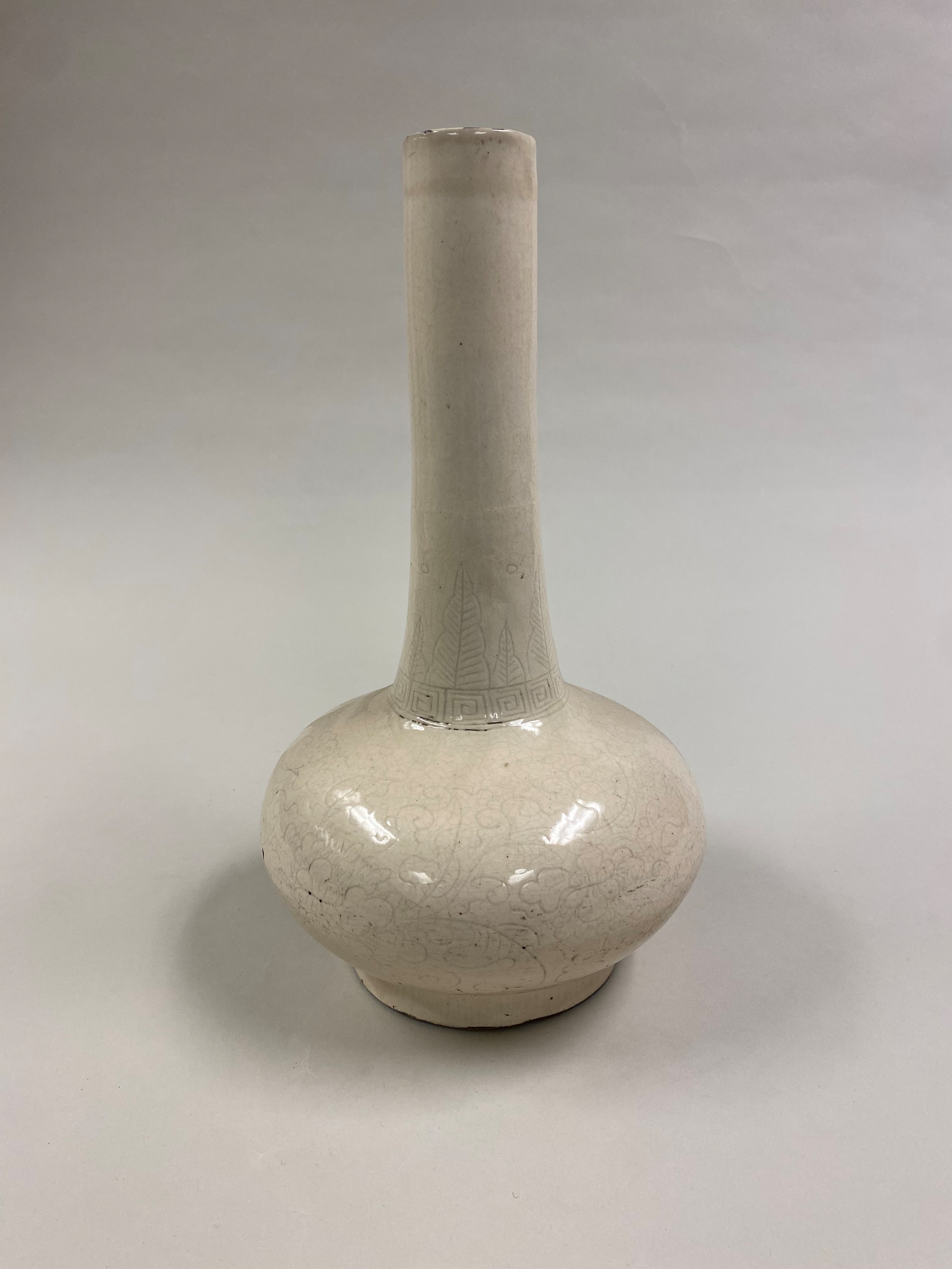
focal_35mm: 26
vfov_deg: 67.3
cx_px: 476
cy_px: 634
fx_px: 953
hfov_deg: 53.1
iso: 80
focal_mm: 4.25
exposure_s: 1/120
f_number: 1.8
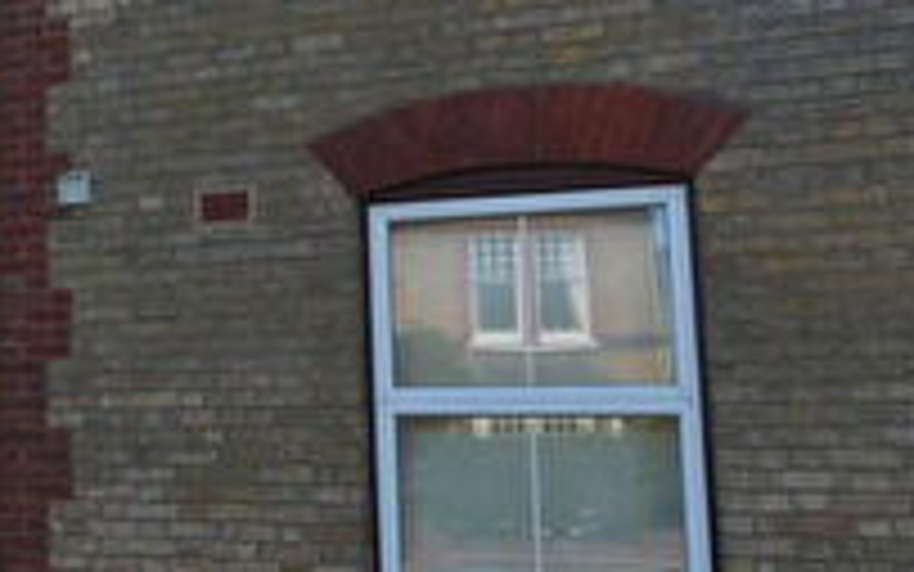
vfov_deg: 20.6
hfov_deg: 28.6
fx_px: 1570
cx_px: -158
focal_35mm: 63
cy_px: 250
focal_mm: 12
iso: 200
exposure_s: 1/250
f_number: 8
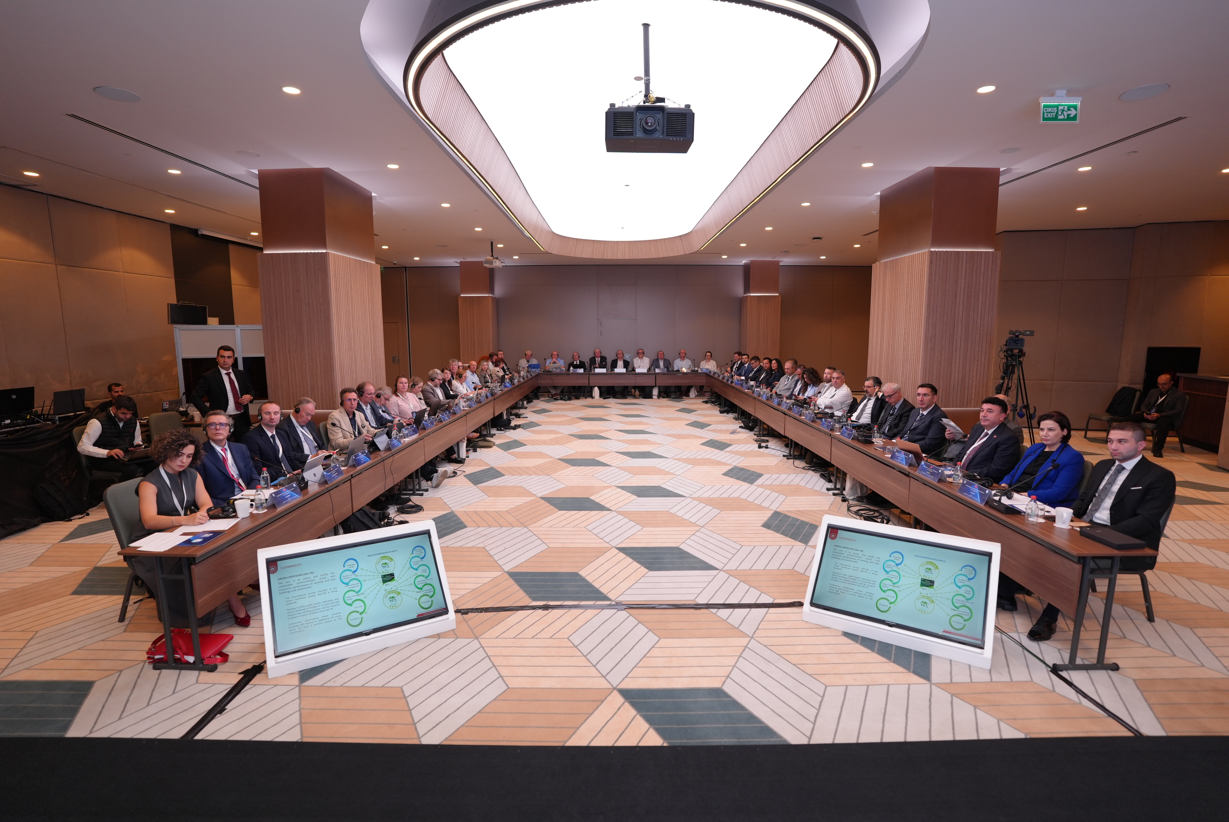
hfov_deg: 96.7
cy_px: 411
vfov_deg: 73.9
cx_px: 614
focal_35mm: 16
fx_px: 547
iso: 500
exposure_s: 1/250
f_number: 2.8
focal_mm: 16
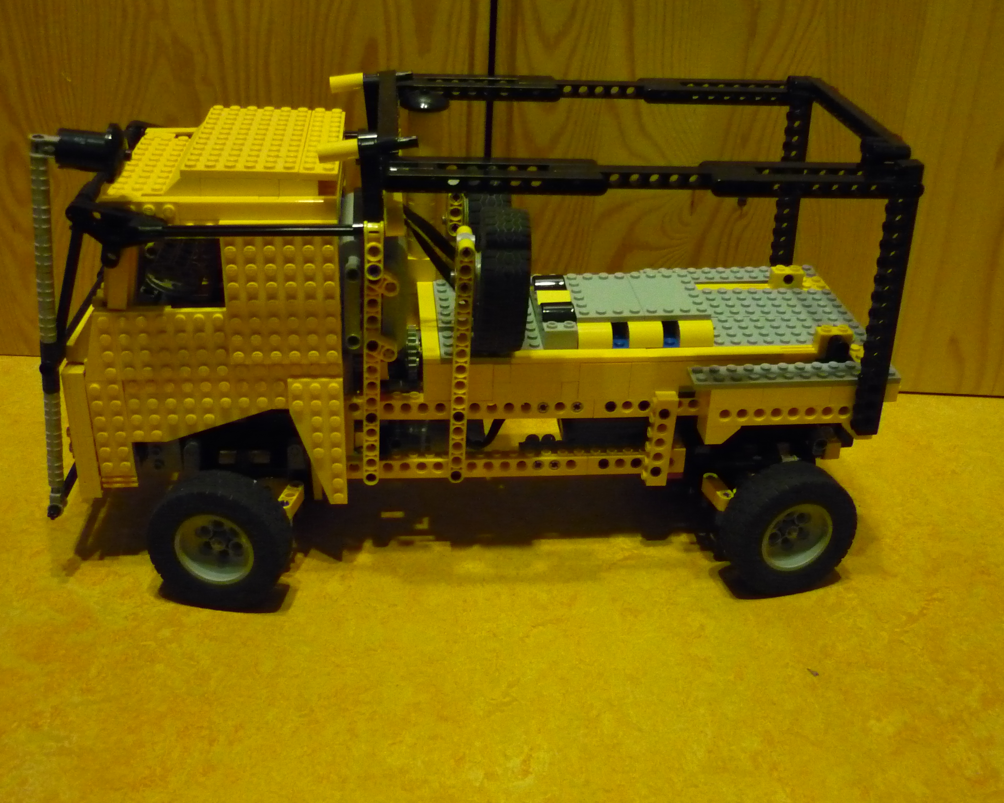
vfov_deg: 40.1
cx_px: 475
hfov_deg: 49.1
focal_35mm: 37
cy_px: 386
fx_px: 1099
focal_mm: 5.5
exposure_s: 1/10
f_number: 2.8
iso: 800
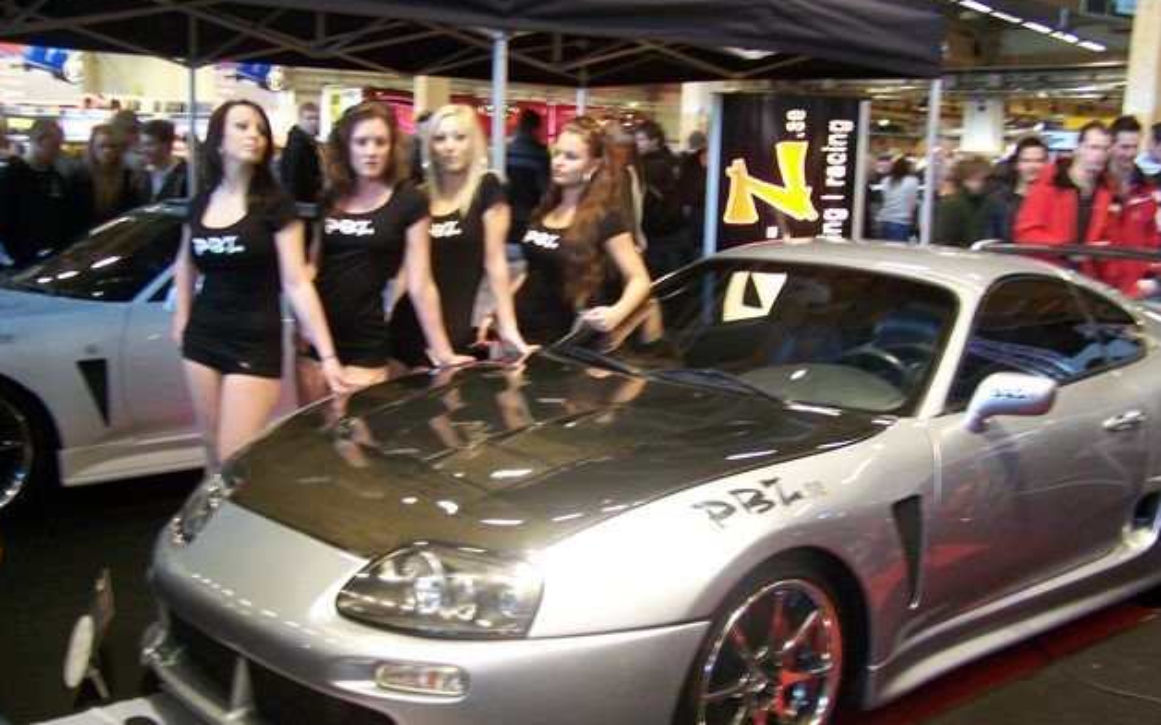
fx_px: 1297
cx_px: 576
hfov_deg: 48.2
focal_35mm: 41
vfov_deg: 31.2
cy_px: 401
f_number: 2.8
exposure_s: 1/15
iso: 160
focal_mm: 6.3
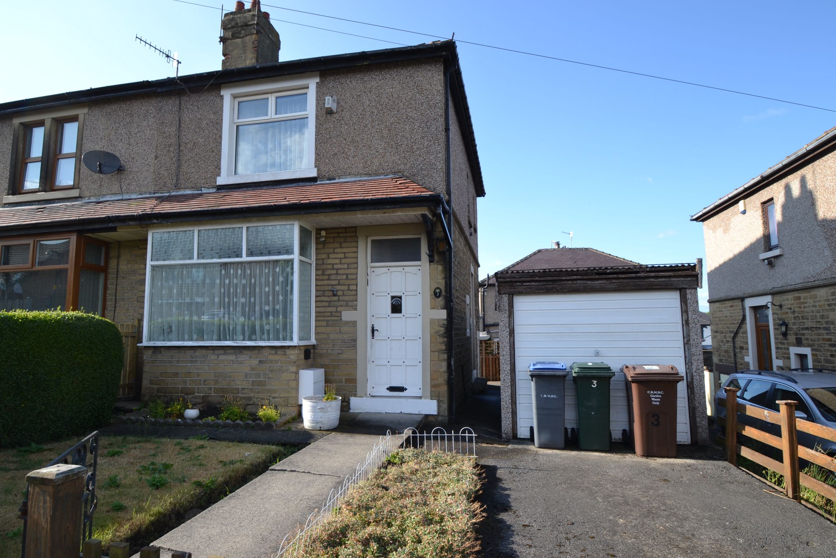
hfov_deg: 90.0
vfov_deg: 67.4
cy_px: 279
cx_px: 418
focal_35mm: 18
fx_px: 418
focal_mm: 12
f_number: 6.3
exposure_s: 1/160
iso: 100
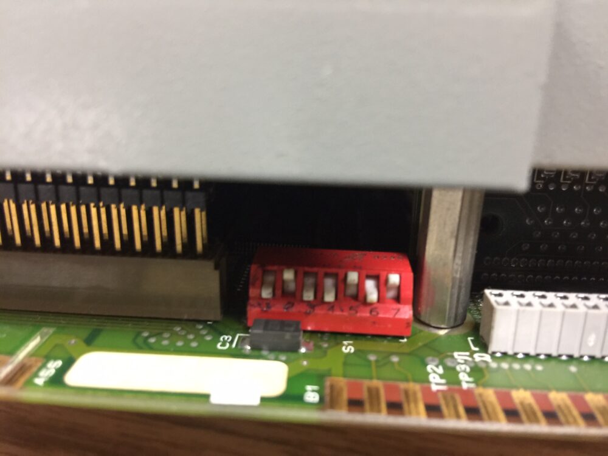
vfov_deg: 48.2
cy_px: 228
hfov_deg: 61.7
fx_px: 509
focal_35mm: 29
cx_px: 304
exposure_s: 1/15
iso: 100
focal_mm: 4.15
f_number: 2.2
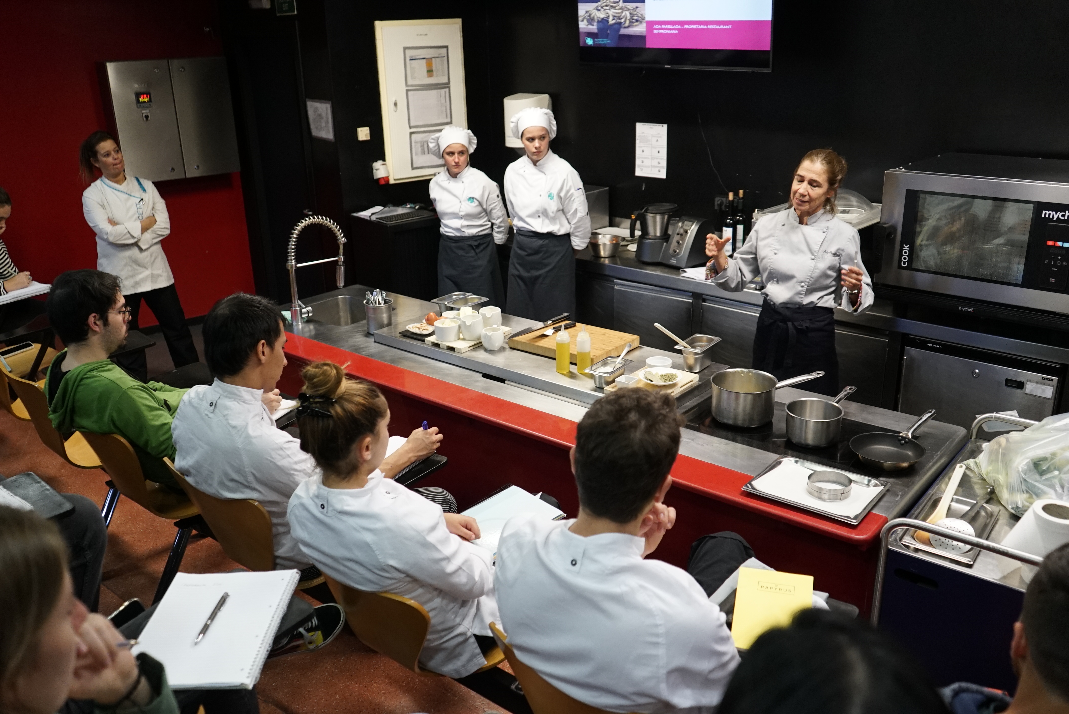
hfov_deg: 61.9
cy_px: 357
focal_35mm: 30
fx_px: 891
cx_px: 534
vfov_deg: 43.7
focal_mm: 30
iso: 3200
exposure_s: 1/160
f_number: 3.5
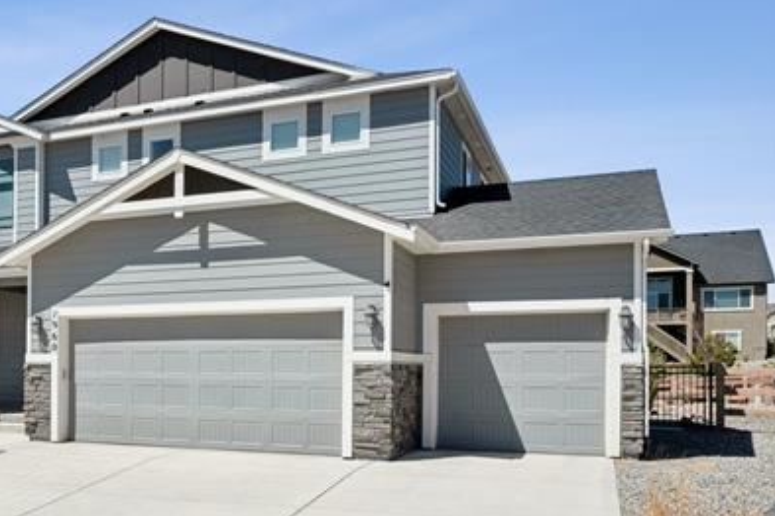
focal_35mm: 39
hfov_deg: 46.9
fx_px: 839
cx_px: 153
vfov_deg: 33.6
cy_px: 372
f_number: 16
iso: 400
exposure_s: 1/1000
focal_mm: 24
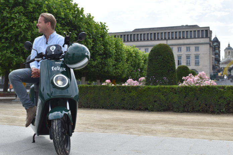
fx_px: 272
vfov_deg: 31.8
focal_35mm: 42
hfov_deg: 46.4
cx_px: 116
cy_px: 78
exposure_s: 1/320
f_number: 9
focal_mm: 28
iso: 200
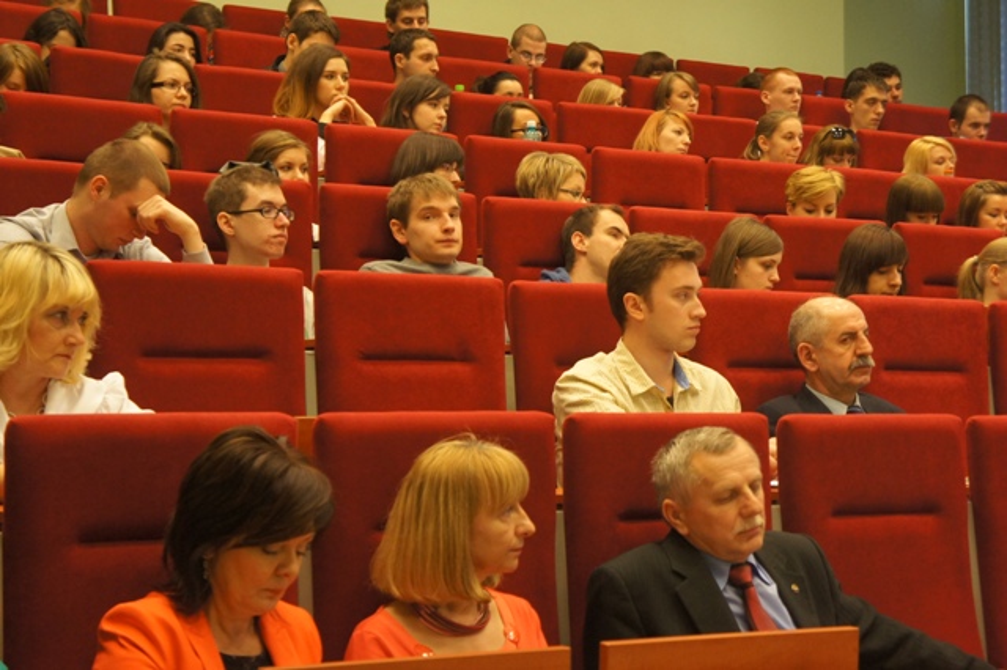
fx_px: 2097
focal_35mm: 75
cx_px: 504
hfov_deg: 27.0
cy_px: 335
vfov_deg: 18.2
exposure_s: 1/60
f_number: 5
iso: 1600
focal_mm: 50
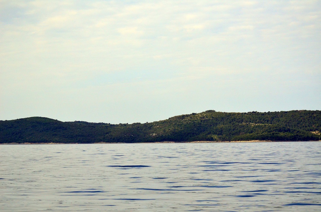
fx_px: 934
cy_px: 106
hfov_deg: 19.5
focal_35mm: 105
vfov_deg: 13.0
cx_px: 160
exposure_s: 1/6400
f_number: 4.5
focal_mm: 70
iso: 800
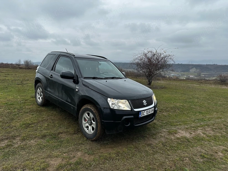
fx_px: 158
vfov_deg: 56.8
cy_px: 86
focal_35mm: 24
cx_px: 114
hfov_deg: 71.6
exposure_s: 1/1393
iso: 80
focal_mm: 6.86
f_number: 1.78
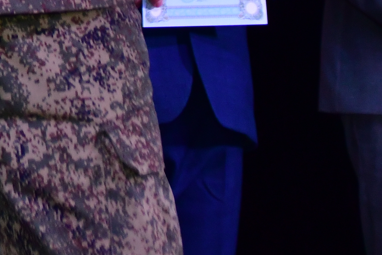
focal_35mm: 334
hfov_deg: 6.1
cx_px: -188
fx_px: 3545
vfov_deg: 4.1
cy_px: -293
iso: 800
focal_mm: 50
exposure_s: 1/200
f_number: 5
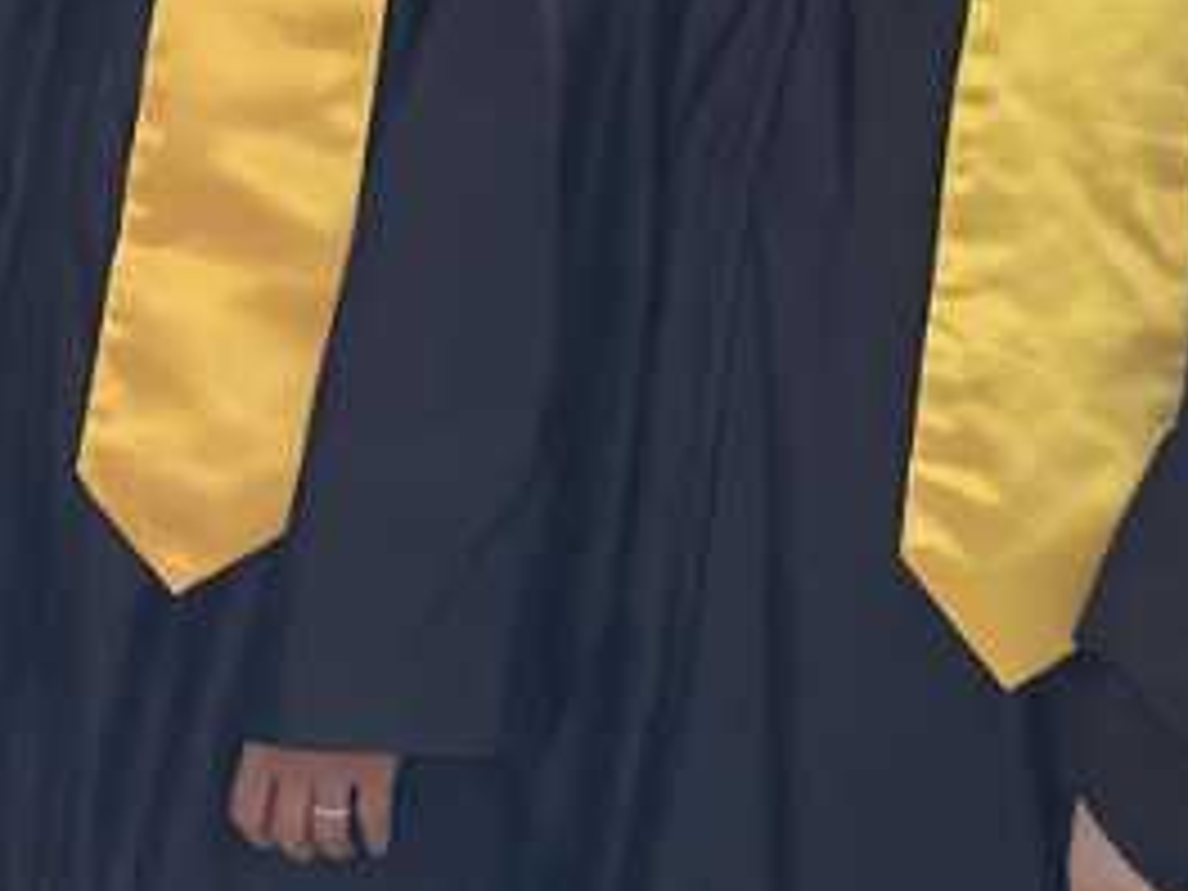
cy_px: -814
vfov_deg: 7.7
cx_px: -369
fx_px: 6383
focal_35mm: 186
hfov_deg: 10.4
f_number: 1.8
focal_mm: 6.9
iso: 250
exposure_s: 1/60
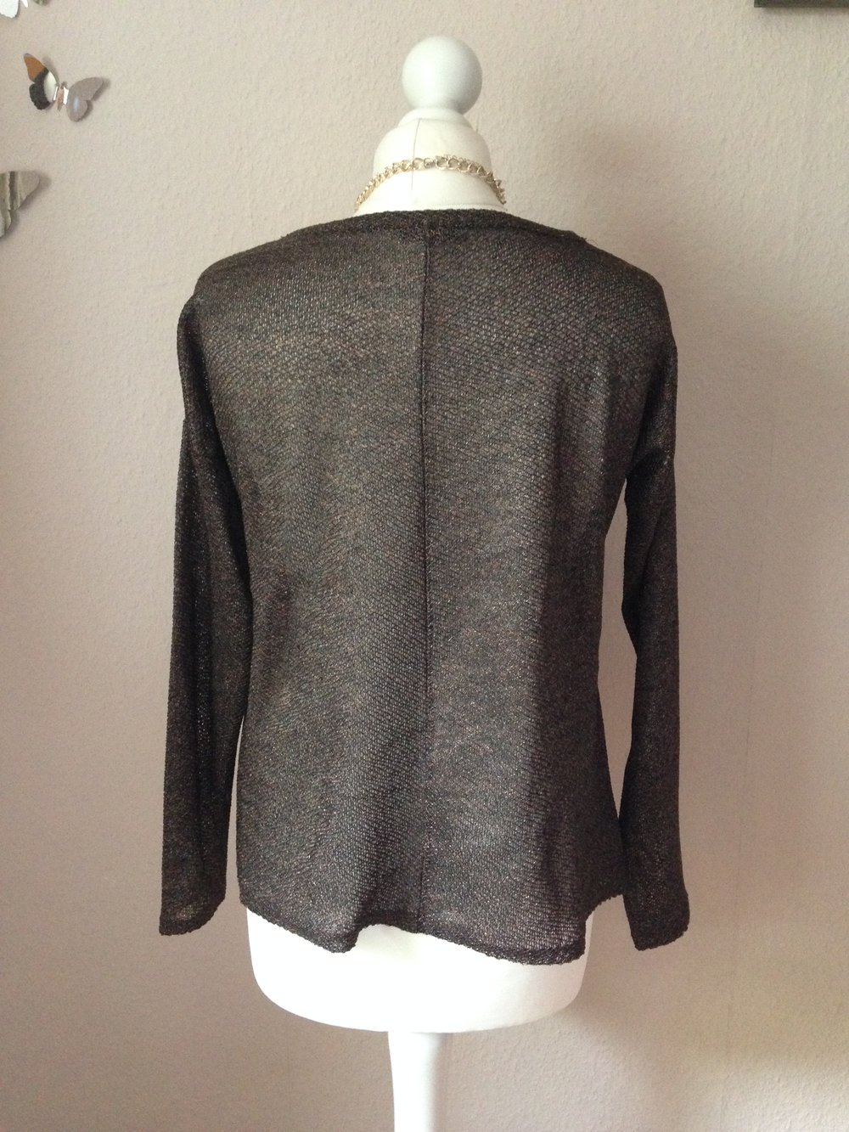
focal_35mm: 33
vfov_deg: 55.3
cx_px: 424
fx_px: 1079
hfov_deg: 43.0
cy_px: 566
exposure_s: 1/20
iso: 400
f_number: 2.4
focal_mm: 4.12
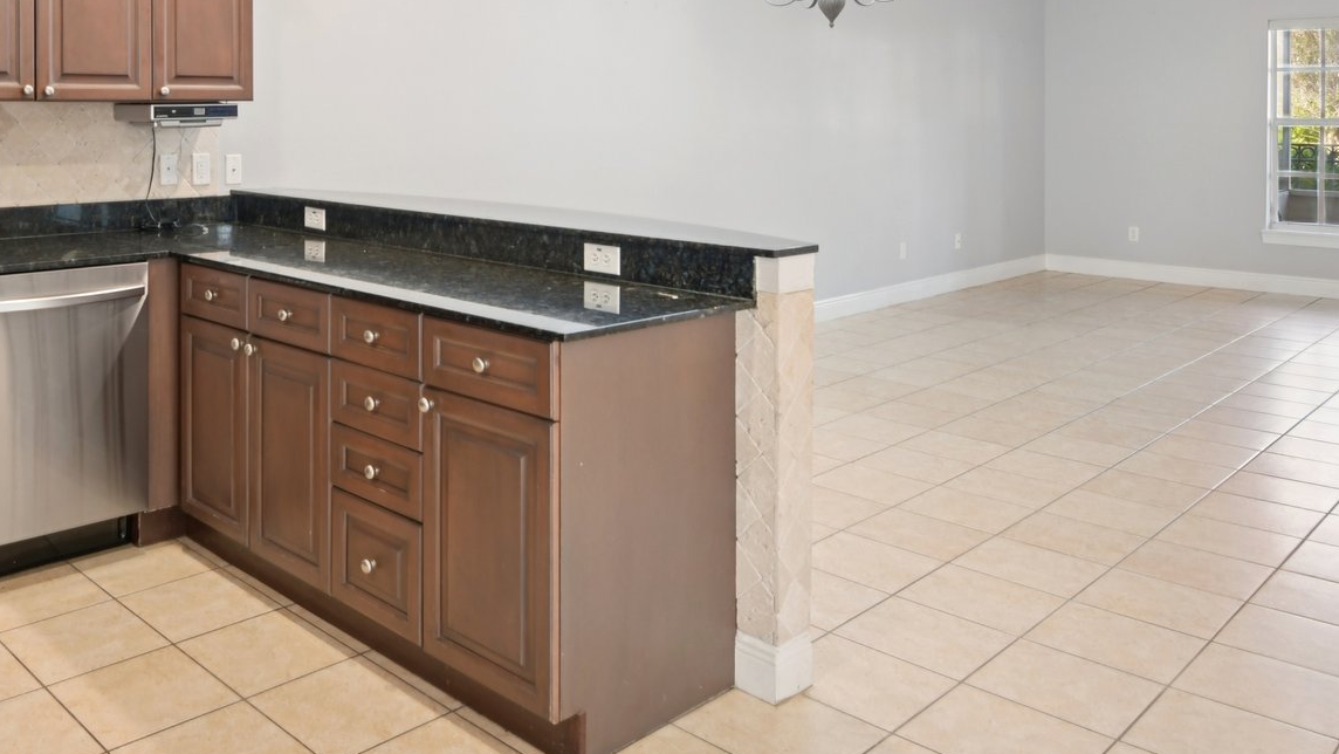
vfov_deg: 37.4
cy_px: 135
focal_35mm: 30
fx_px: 1065
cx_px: 387
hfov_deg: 61.8
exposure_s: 1/5
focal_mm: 16
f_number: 8
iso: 400
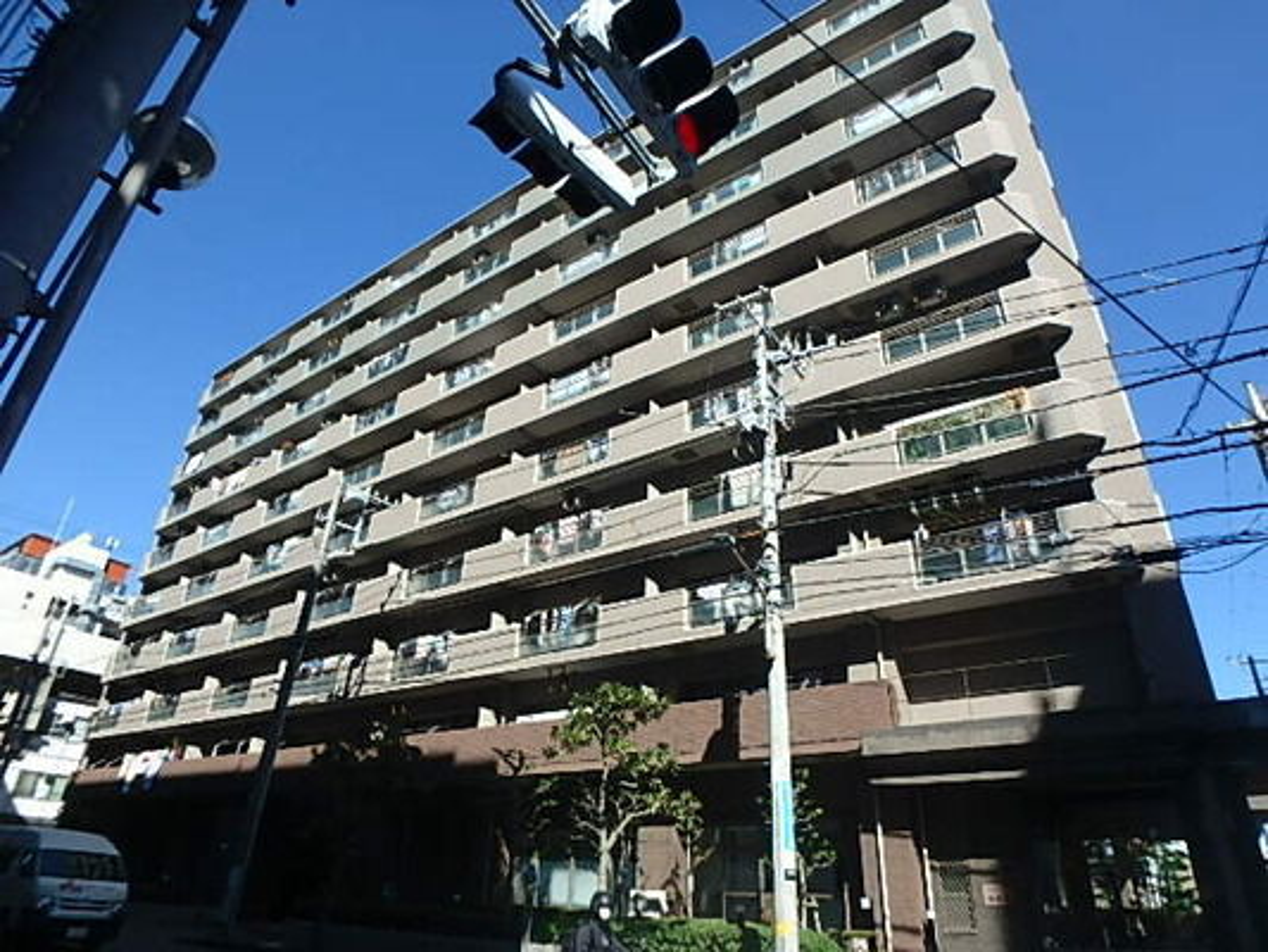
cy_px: 476
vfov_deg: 63.5
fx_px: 769
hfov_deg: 79.0
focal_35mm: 21
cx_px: 634
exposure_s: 1/800
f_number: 3.5
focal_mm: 3.7
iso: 125
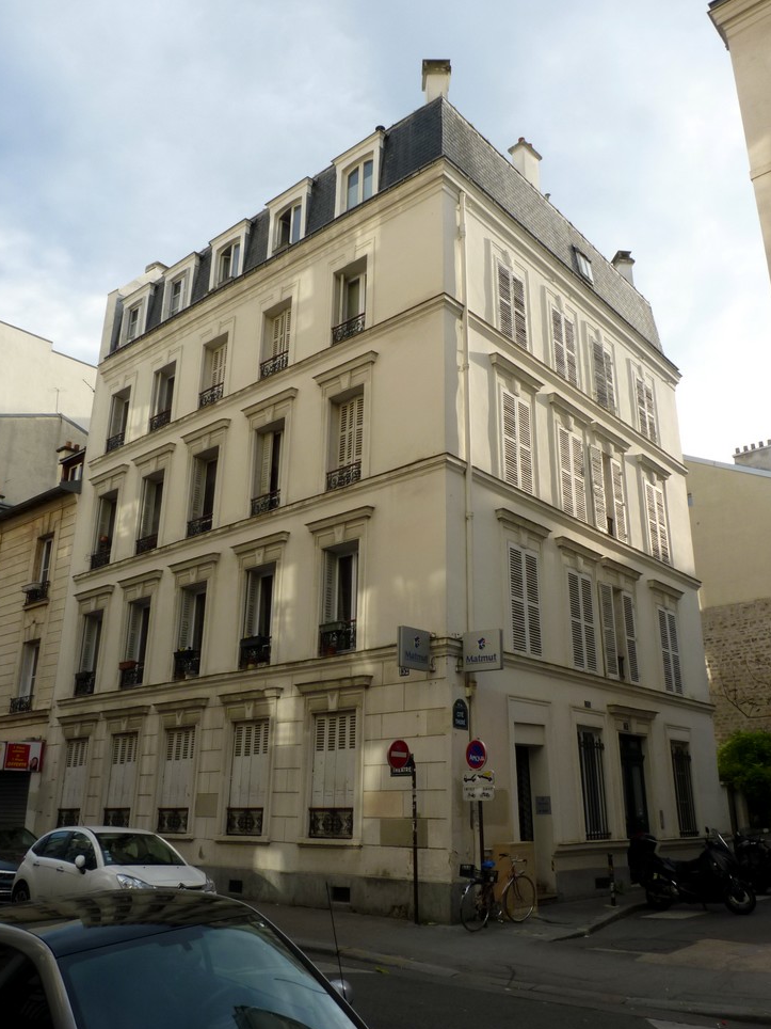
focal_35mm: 28
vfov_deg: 63.4
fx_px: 832
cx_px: 388
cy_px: 516
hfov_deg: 49.7
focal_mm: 4.8
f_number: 8
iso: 80
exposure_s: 1/80
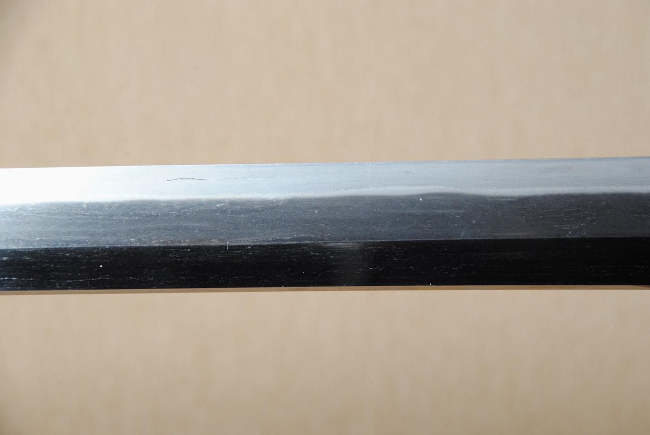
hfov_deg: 10.1
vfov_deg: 6.8
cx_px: 325
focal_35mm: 202
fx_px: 3660
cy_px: 218
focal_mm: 135
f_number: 11
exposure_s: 1/2
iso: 400
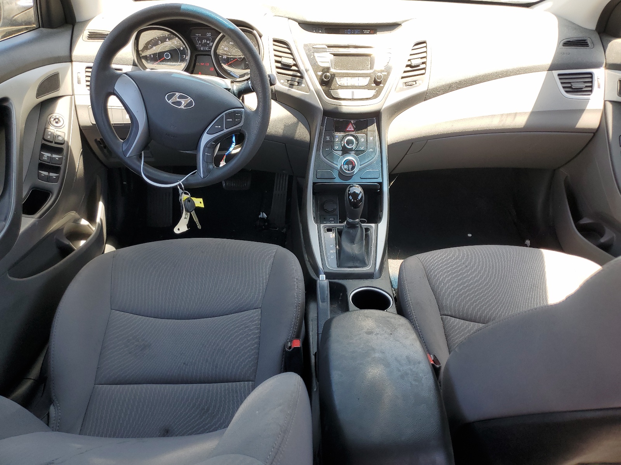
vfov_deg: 53.1
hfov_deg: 67.3
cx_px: 310
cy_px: 232
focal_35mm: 26
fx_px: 466
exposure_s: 1/189
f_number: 1.5
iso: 50
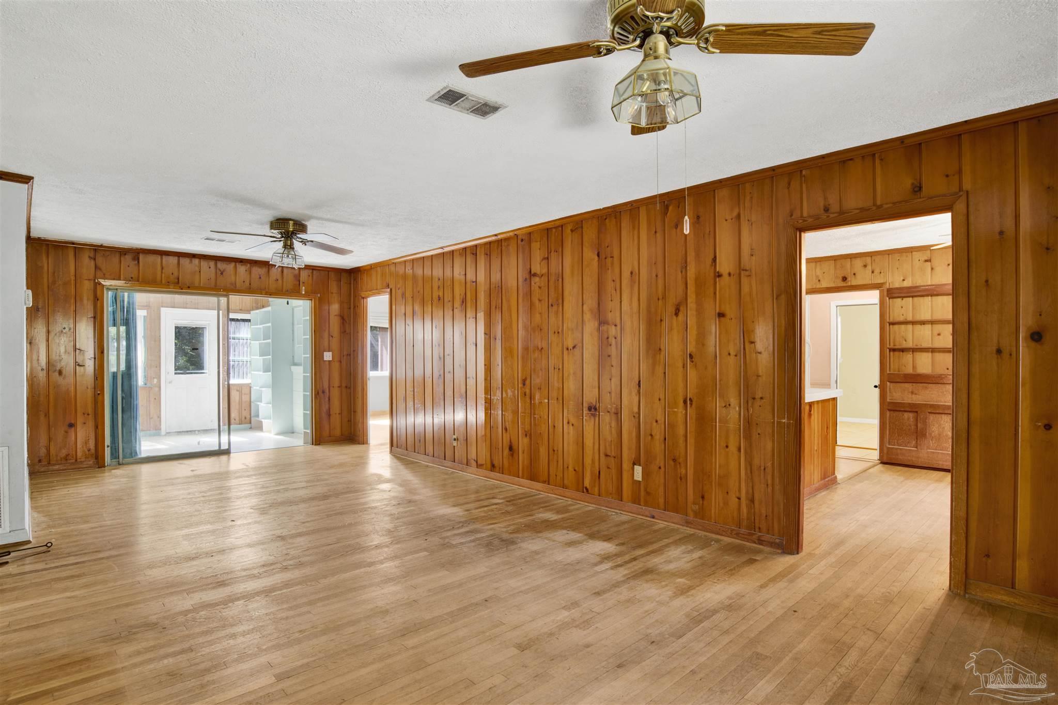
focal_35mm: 18
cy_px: 352
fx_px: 529
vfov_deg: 67.4
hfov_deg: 90.0
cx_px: 529
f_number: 11
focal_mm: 18
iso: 200
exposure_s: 1/1.67
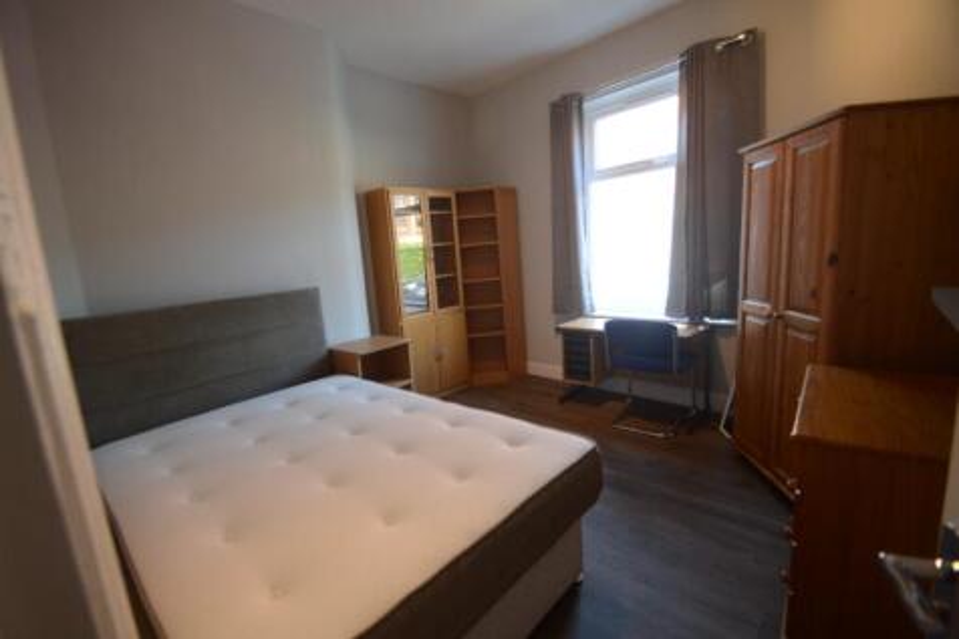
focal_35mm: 15
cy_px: 320
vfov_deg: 77.3
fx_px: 399
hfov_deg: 100.4
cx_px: 480
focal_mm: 10
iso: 400
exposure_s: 1/60
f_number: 3.5
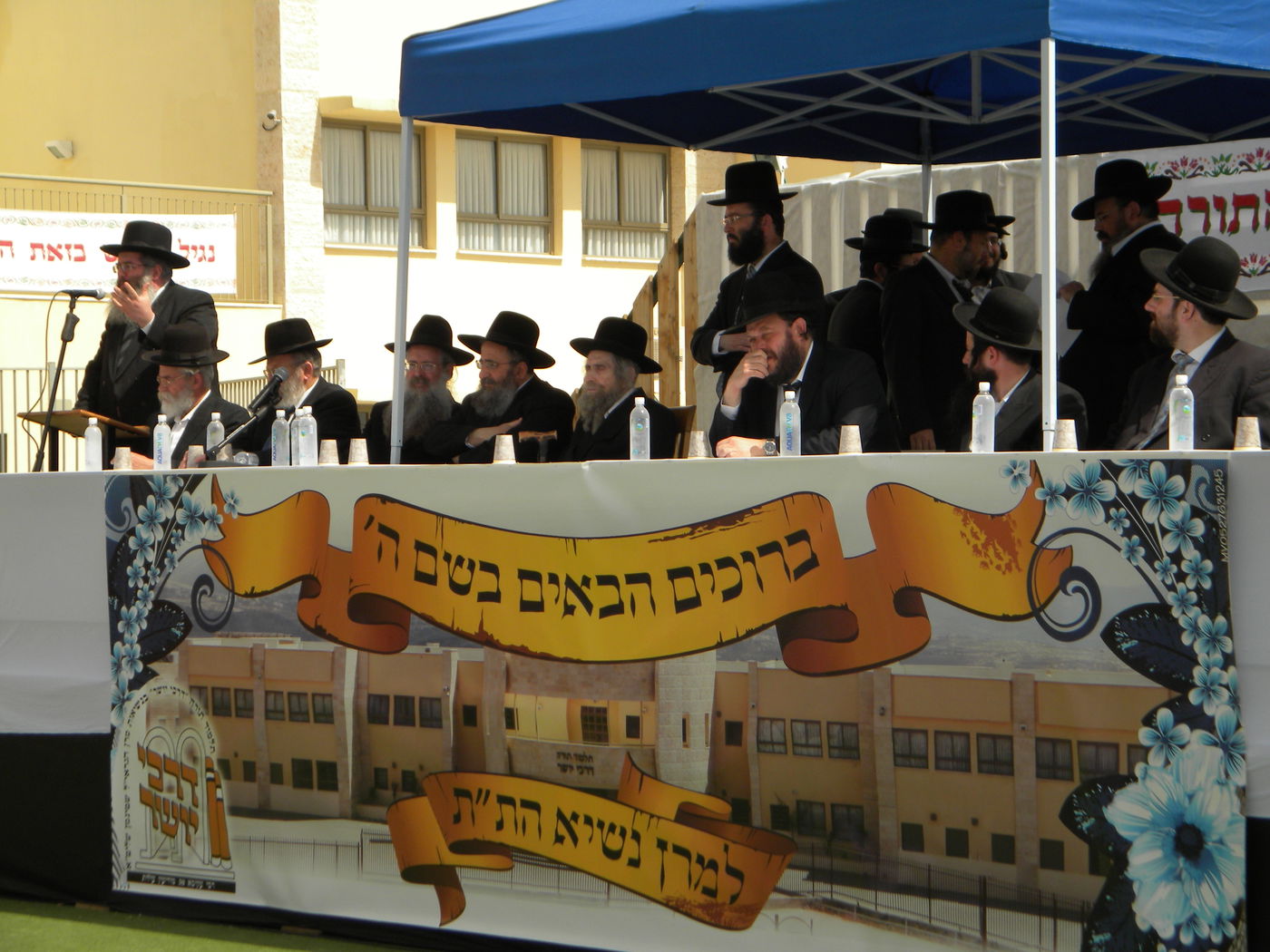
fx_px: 3045
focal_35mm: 83
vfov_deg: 17.8
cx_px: 635
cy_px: 476
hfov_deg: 23.6
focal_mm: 15.1
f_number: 9
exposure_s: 1/196
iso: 80
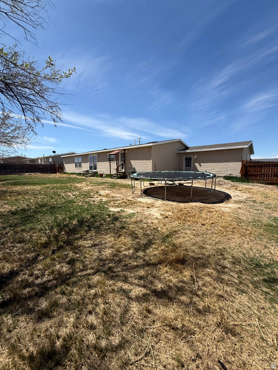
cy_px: 185
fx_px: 150
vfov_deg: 102.1
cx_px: 139
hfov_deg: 85.7
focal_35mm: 14
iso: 50
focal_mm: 2.22
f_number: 2.2
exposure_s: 1/2237
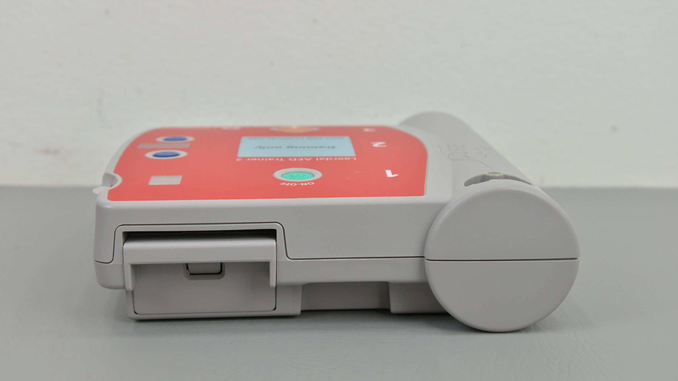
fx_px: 1061
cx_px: 338
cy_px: 190
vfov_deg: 20.4
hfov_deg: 35.4
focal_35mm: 59
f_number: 7.1
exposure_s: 1/100
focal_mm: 56
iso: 1000
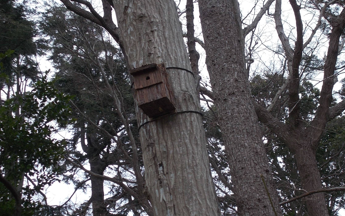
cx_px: 173
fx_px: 865
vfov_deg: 14.2
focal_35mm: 92
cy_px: 103
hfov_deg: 22.6
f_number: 6.3
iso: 125
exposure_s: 1/60
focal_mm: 15.4
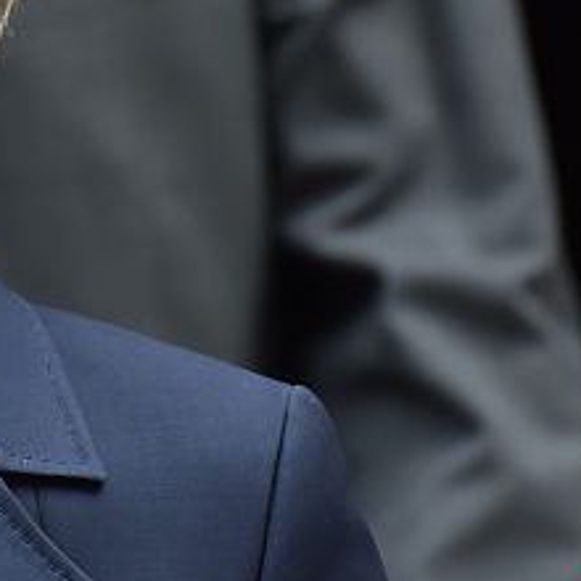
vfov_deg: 0.9
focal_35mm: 1980
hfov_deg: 0.9
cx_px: -119
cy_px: 158
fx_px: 37598
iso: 1000
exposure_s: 1/800
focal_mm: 500
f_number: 5.6
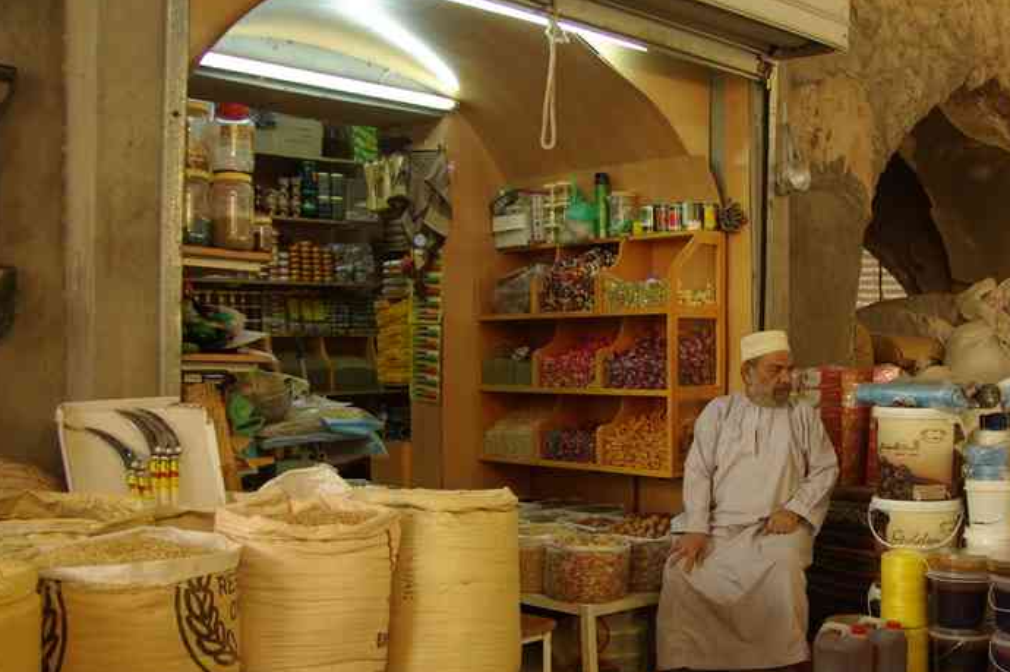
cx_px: 725
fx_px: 1262
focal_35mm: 45
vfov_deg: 29.7
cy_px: 403
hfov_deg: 42.6
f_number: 3.5
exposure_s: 1/30
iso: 200
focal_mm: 20.6
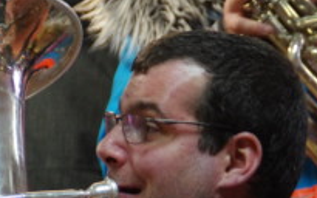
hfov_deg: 5.5
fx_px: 3310
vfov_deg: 3.4
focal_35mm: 383
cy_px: 253
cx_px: 80
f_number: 5.6
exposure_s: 1/30
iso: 3200
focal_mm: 103
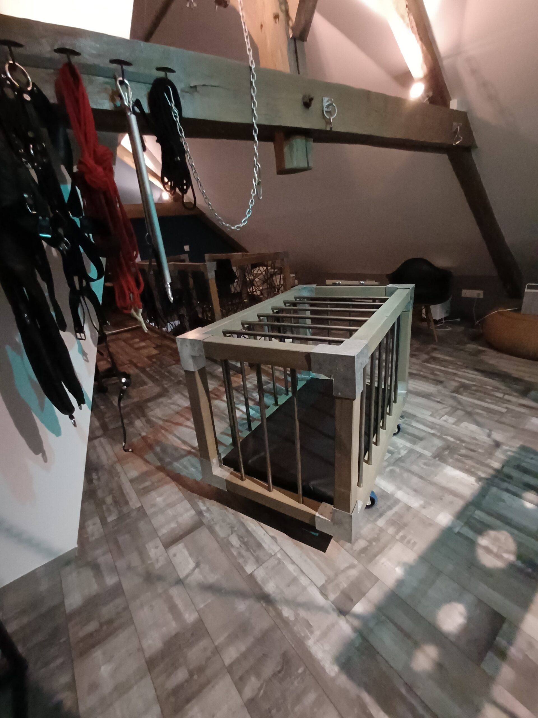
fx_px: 332
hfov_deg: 78.1
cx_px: 269
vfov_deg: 94.5
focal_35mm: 16
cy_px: 359
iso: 1250
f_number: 2.2
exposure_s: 1/12.5
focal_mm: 1.64
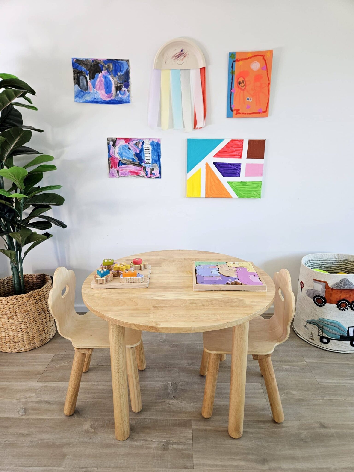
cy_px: 236
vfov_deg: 73.9
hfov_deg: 58.9
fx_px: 314
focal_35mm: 23
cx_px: 177
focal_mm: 5.4
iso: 125
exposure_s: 1/100
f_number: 1.8
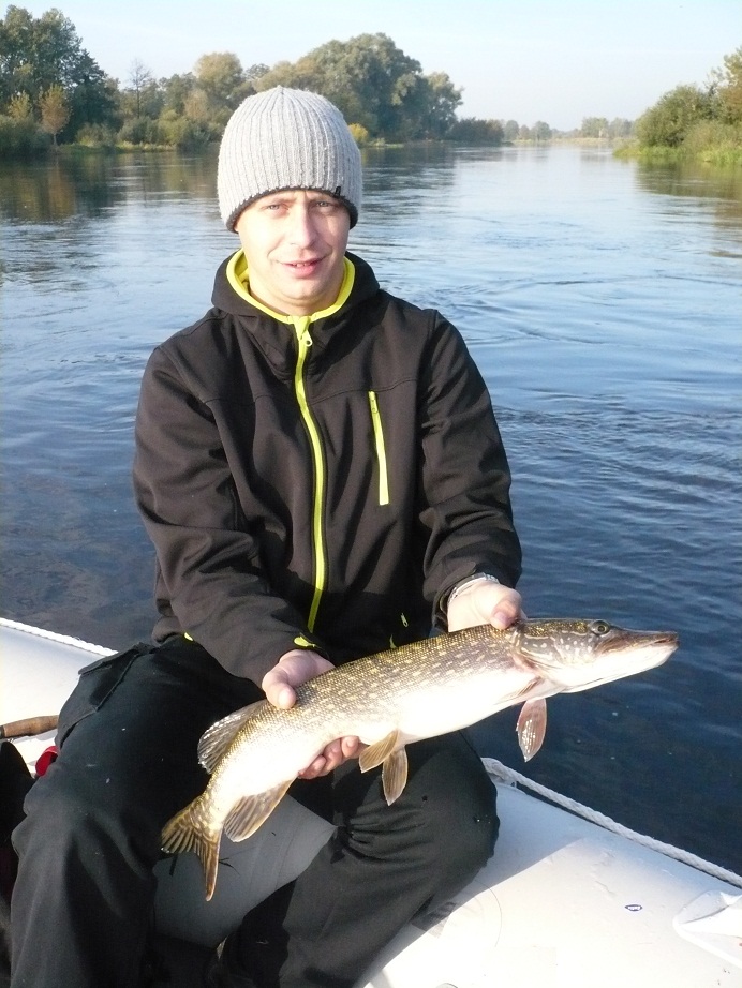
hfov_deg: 40.7
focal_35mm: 35
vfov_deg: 52.6
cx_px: 371
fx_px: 1000
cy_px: 494
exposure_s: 1/250
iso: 400
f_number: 8
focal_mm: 5.8
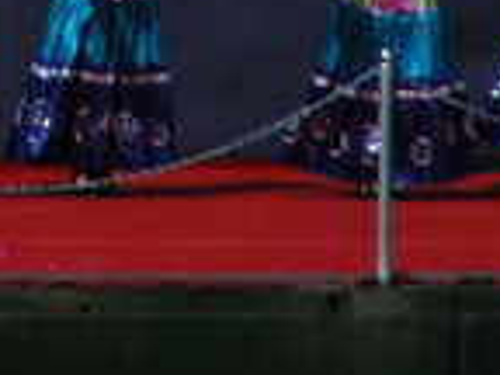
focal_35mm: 1597
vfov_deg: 0.9
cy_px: -405
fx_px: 23067
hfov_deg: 1.2
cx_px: -562
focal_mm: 200
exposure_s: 1/1000
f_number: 8
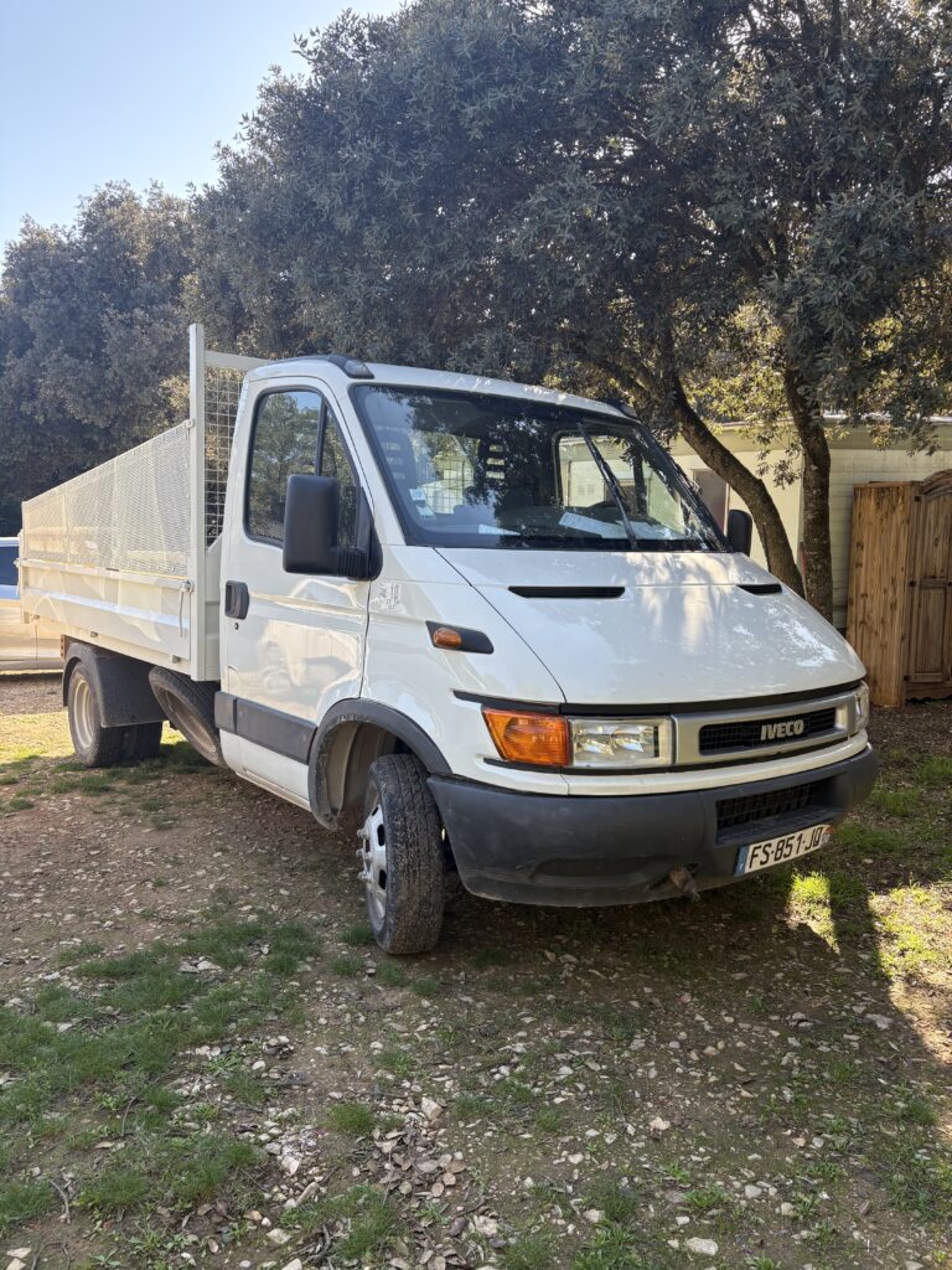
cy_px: 635
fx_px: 953
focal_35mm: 26
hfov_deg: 53.1
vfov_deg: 67.3
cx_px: 476
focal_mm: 5.96
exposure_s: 1/369
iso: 50
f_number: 1.6
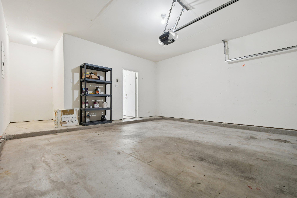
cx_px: 148
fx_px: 124
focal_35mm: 15
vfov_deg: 77.3
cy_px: 99
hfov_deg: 100.4
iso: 400
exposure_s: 1/4
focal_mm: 10
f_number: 8
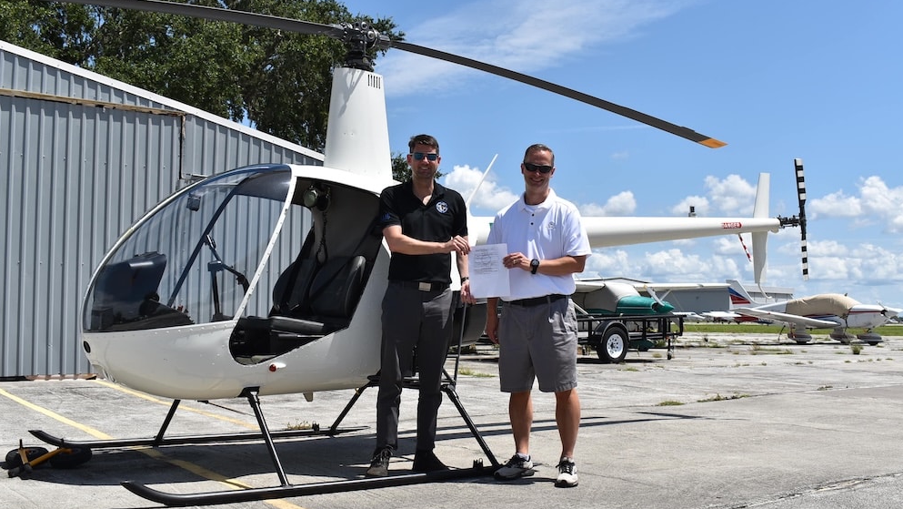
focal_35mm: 38
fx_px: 910
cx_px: 451
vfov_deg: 31.2
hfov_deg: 52.8
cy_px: 255
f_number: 9
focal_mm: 24
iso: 100
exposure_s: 1/320
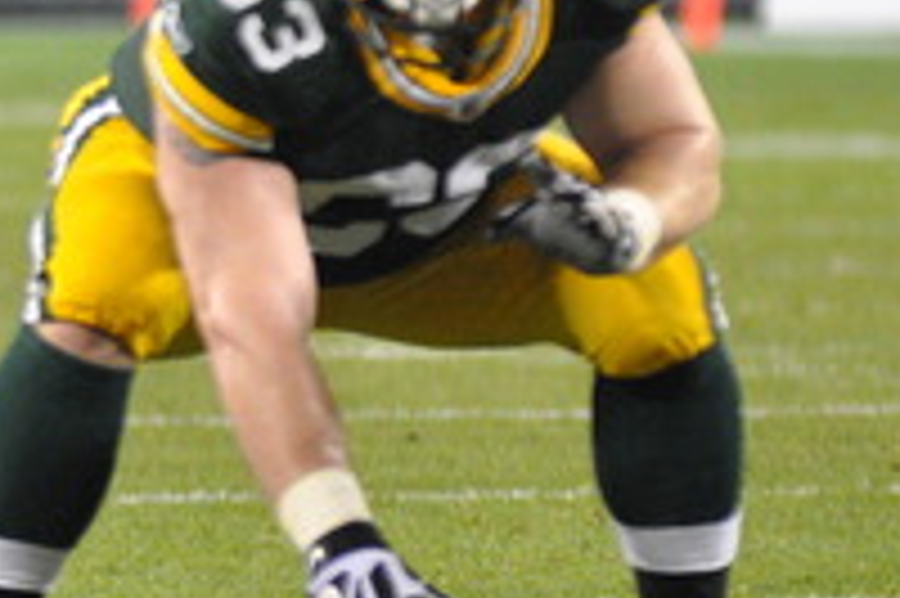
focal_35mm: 863
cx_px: -243
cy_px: -119
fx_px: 21557
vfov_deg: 1.6
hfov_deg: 2.4
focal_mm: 180
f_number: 3.2
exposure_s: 1/1000
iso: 3200
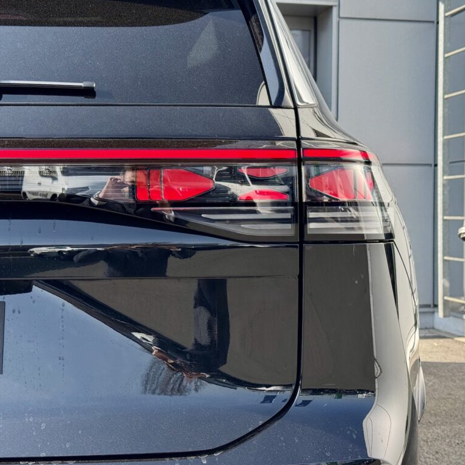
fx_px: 866
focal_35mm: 57
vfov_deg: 30.0
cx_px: 228
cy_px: 232
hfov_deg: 30.0
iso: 64
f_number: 1.78
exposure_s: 1/1724
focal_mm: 6.76
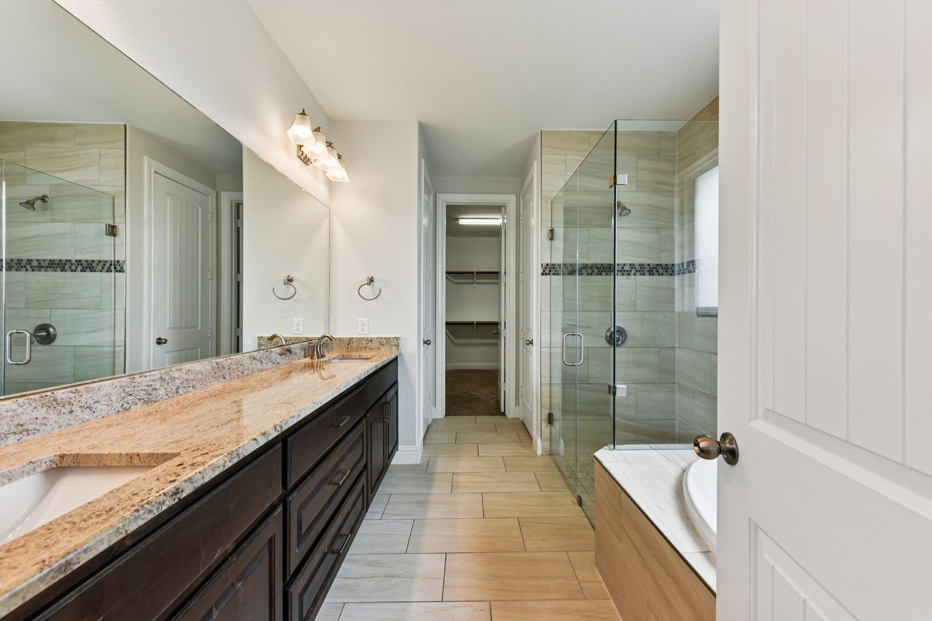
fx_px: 362
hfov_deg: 104.3
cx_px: 466
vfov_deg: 81.2
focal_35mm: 14
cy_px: 310
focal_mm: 14
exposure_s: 1/15
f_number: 8
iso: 110
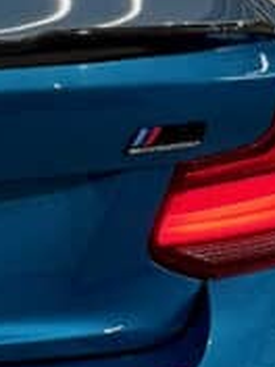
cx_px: -250
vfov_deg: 13.6
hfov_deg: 9.6
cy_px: 199
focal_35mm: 145
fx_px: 1536
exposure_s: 1/100
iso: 160
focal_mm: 6.76
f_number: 1.78
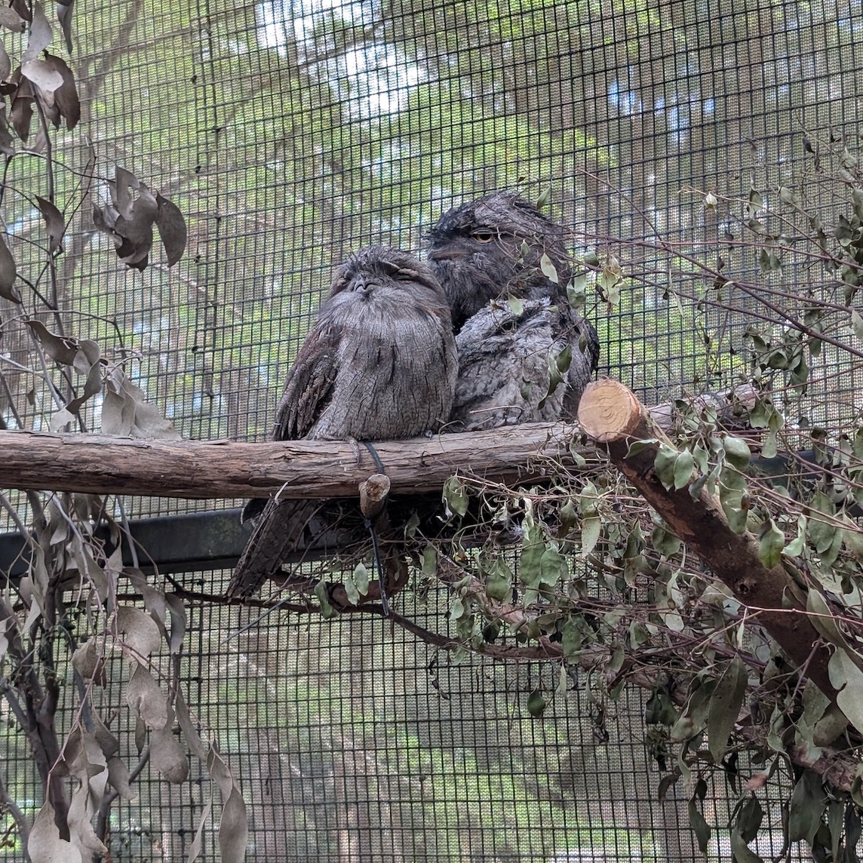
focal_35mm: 58
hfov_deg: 29.6
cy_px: 405
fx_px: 1636
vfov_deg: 29.5
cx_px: 431
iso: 83
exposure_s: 1/213
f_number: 1.68
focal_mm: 6.9
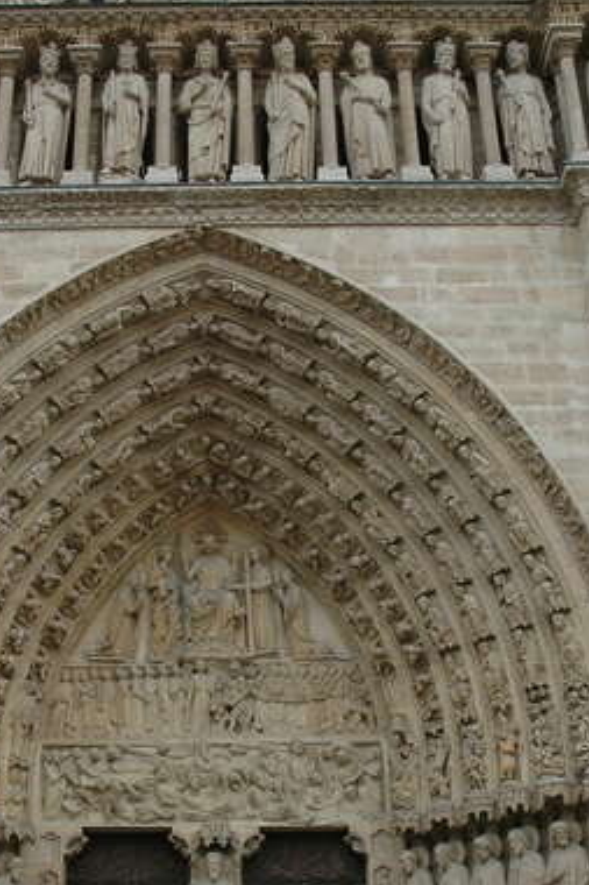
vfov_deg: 41.0
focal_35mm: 47
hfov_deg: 28.5
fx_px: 1154
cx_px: 219
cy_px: 632
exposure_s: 1/90
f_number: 4.8
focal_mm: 18
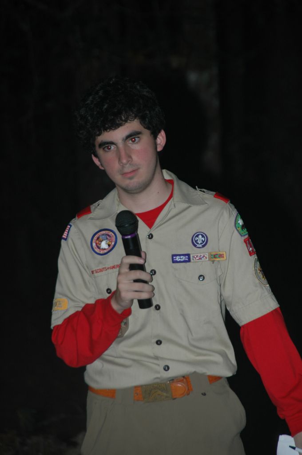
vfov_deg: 6.9
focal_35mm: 300
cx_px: 151
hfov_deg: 4.6
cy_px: 228
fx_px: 3785
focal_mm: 200
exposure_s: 1/60
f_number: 5.6
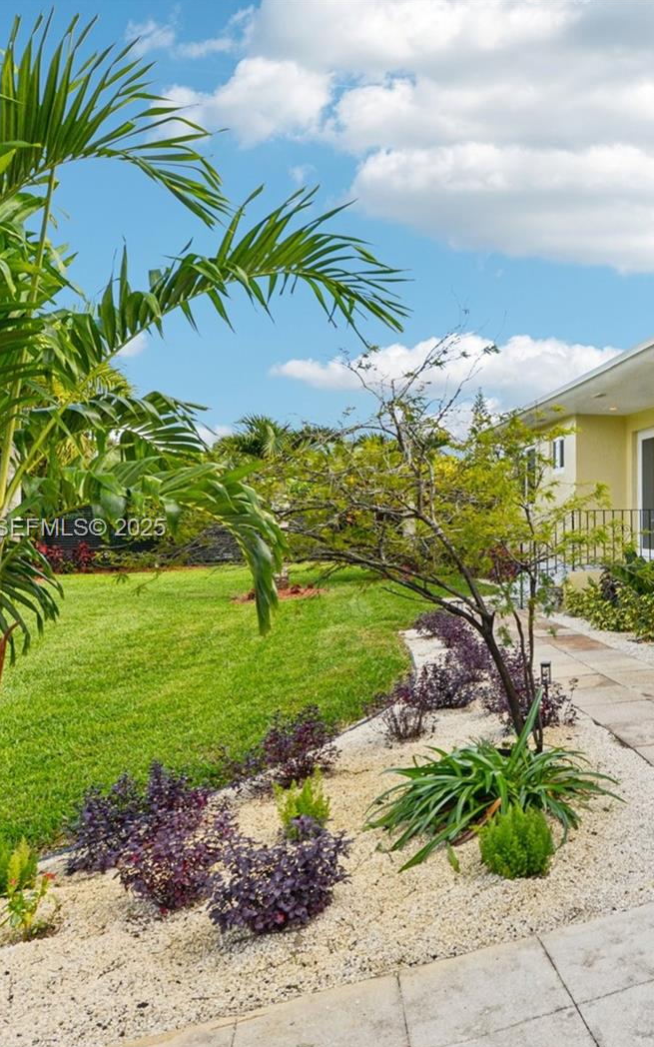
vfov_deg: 66.5
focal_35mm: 28
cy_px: 529
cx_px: 654
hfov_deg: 39.3
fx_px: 798
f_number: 9
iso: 200
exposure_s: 1/320
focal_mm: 18
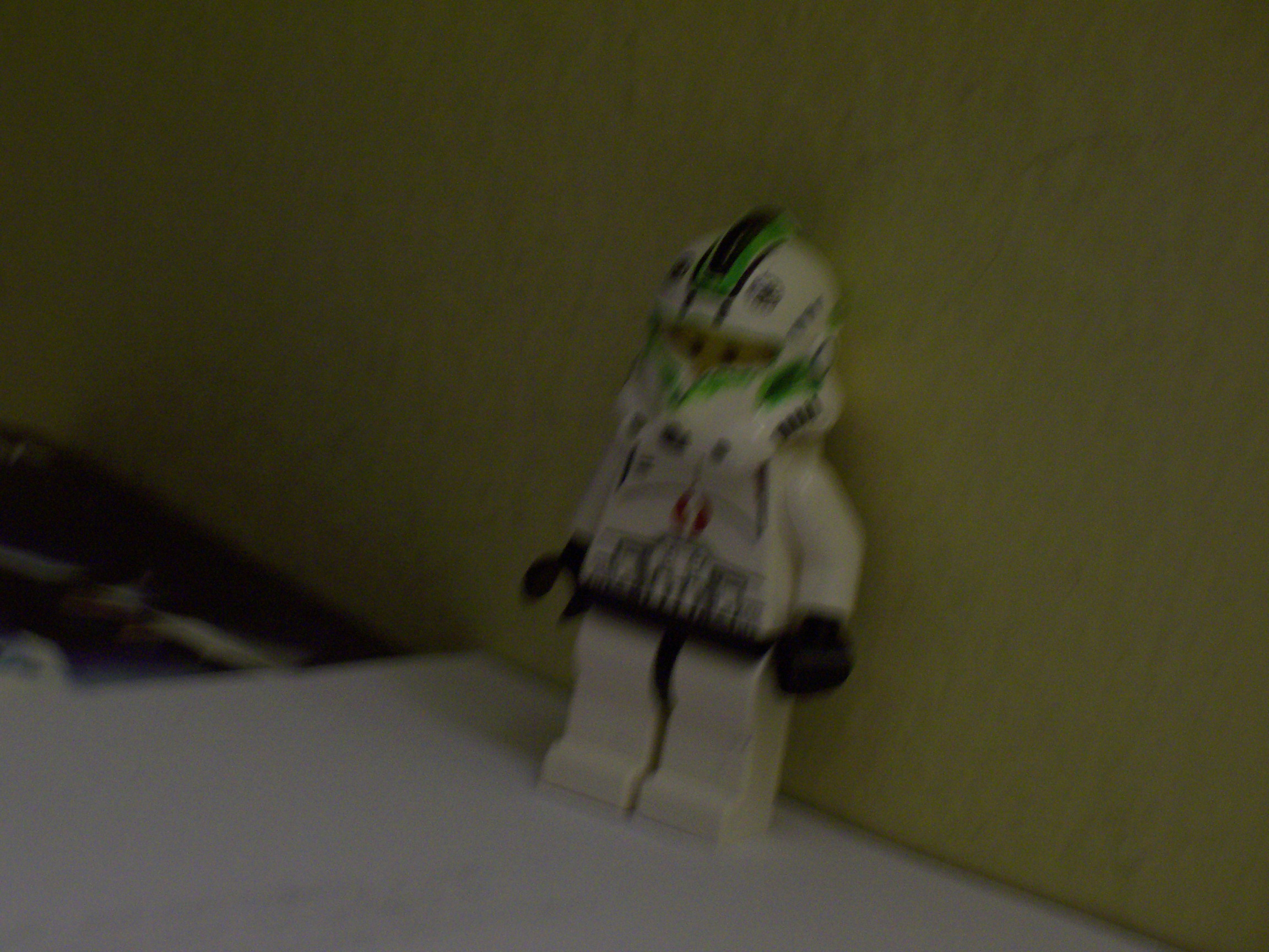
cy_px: 476
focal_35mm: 102
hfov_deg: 19.3
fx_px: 3739
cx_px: 634
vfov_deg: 14.5
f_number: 4.6
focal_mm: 16.8
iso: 160
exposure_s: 1/8
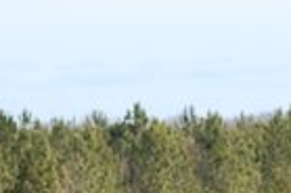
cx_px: 313
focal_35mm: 653
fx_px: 5263
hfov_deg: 3.2
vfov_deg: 2.1
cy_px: 291
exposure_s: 1/640
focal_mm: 85
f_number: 6.3
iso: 200
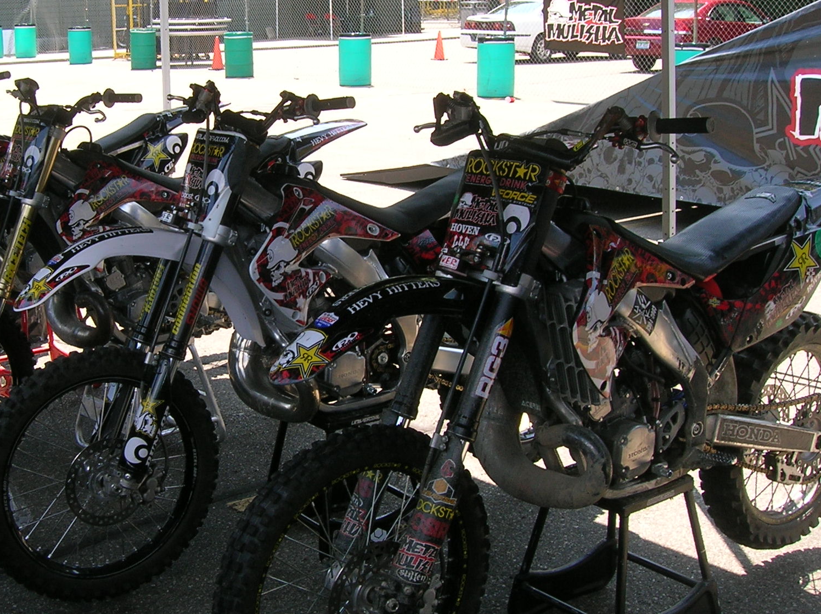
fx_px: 1232
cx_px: 271
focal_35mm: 52
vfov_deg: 28.0
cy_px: 306
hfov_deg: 36.5
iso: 50
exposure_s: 1/85
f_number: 4.9
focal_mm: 5.7
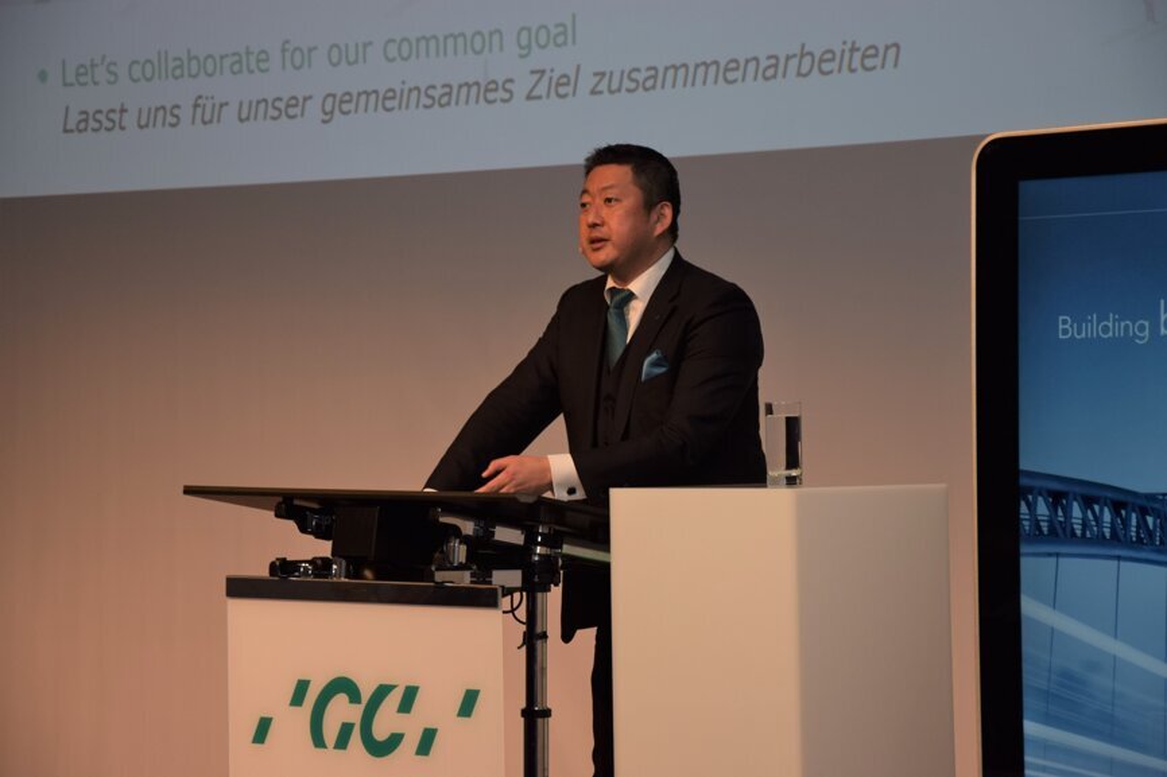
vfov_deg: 11.4
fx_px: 3889
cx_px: 584
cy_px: 388
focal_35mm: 120
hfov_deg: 17.1
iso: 250
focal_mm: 80
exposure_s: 1/80
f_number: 5.6
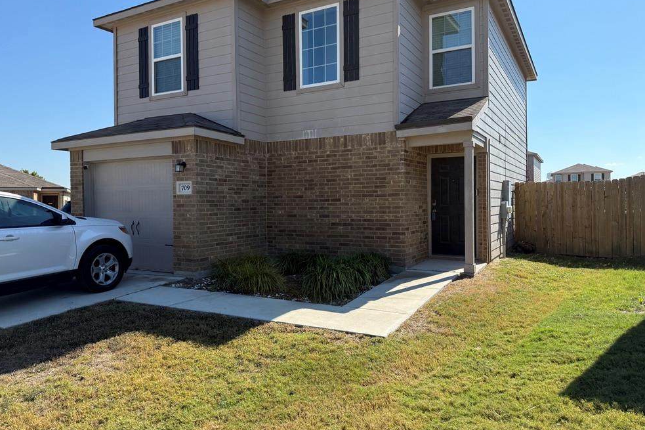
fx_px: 466
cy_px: 200
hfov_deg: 69.4
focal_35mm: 26
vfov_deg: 49.5
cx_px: 312
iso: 125
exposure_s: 1/4405
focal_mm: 6.76
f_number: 1.78
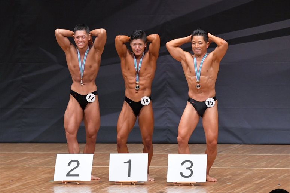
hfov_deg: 7.6
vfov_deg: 5.1
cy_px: 96
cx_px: 145
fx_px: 2174
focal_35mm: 270
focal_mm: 180
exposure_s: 1/400
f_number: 5.6
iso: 6400
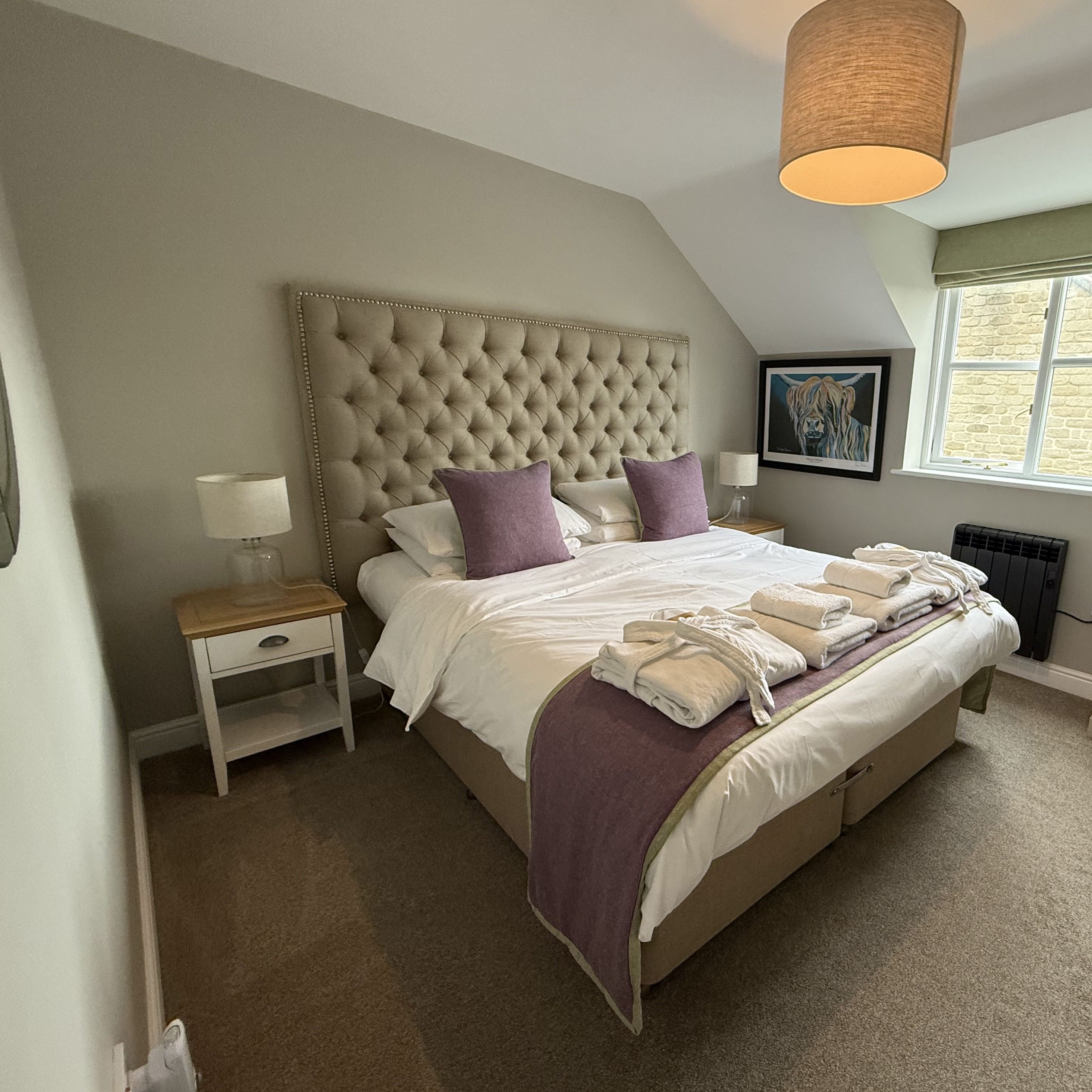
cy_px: 553
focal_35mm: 17
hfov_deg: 81.3
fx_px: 607
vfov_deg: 84.0
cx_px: 724
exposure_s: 1/99
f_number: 2.2
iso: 250
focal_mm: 2.22
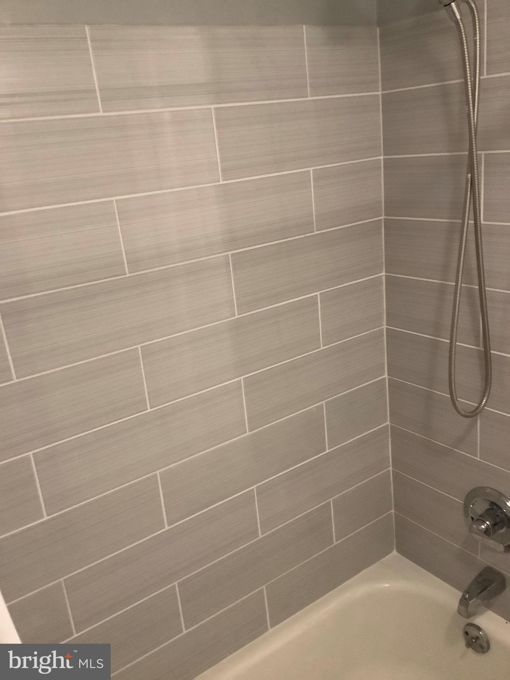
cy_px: 340
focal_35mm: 31
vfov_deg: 58.4
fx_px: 609
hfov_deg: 45.4
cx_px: 255
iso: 400
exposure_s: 1/30
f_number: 2.4
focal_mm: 3.3
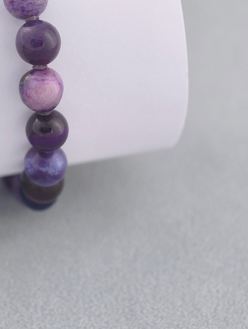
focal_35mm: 139
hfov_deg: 10.7
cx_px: 80
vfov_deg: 14.1
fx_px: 1324
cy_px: 109
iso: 125
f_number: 2.67
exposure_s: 1/160
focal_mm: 22.48
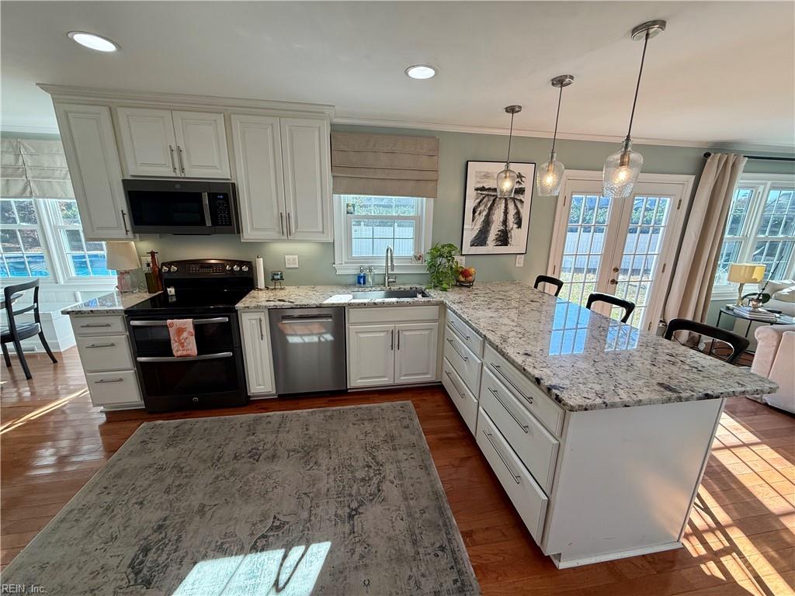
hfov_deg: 102.1
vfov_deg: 85.7
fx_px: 322
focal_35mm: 14
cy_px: 298
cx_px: 398
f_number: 2.2
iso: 64
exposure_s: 1/120
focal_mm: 2.22
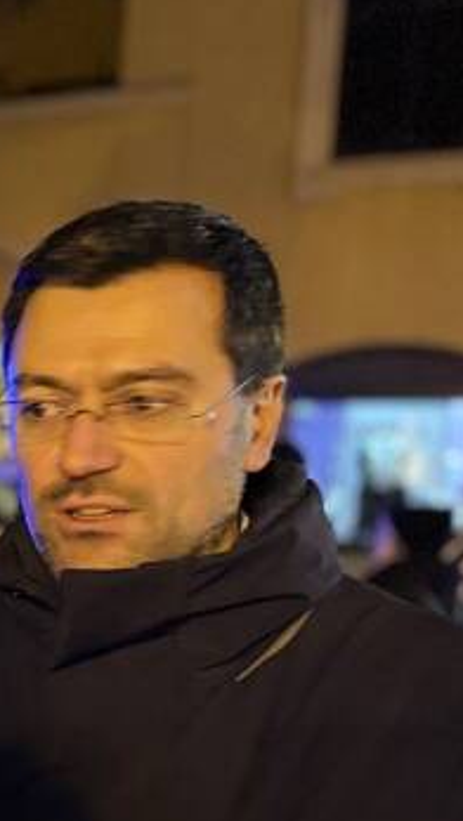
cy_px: 668
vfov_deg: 26.9
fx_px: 1679
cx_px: -702
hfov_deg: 12.1
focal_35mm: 77
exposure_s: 1/25
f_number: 1.78
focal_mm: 6.76
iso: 800
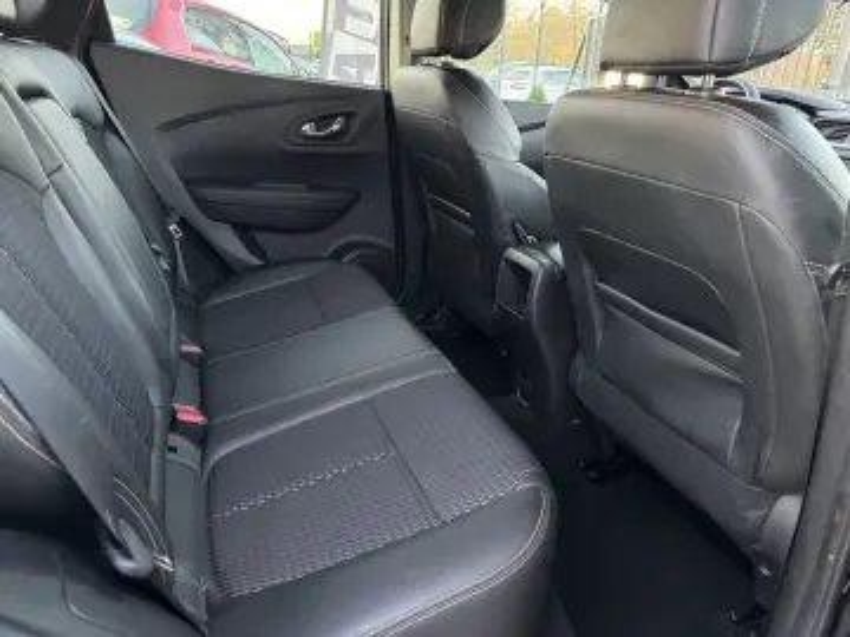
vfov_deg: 56.8
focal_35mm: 24
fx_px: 589
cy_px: 318
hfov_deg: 71.6
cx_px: 425
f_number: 1.78
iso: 800
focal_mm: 6.76
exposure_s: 1/60
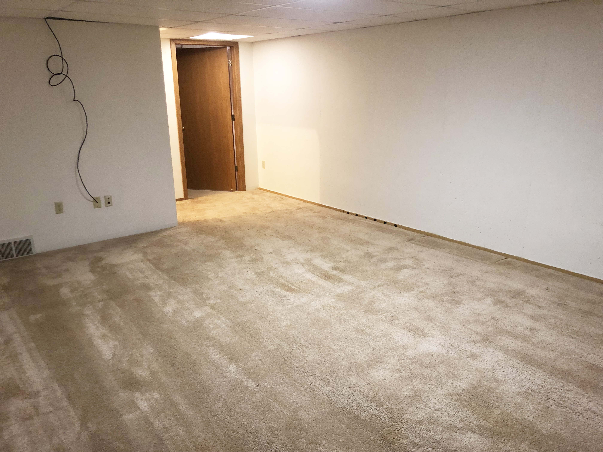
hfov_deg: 63.4
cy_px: 226
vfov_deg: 49.7
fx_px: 488
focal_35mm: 28
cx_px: 302
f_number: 1.8
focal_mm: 3.99
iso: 100
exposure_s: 1/9
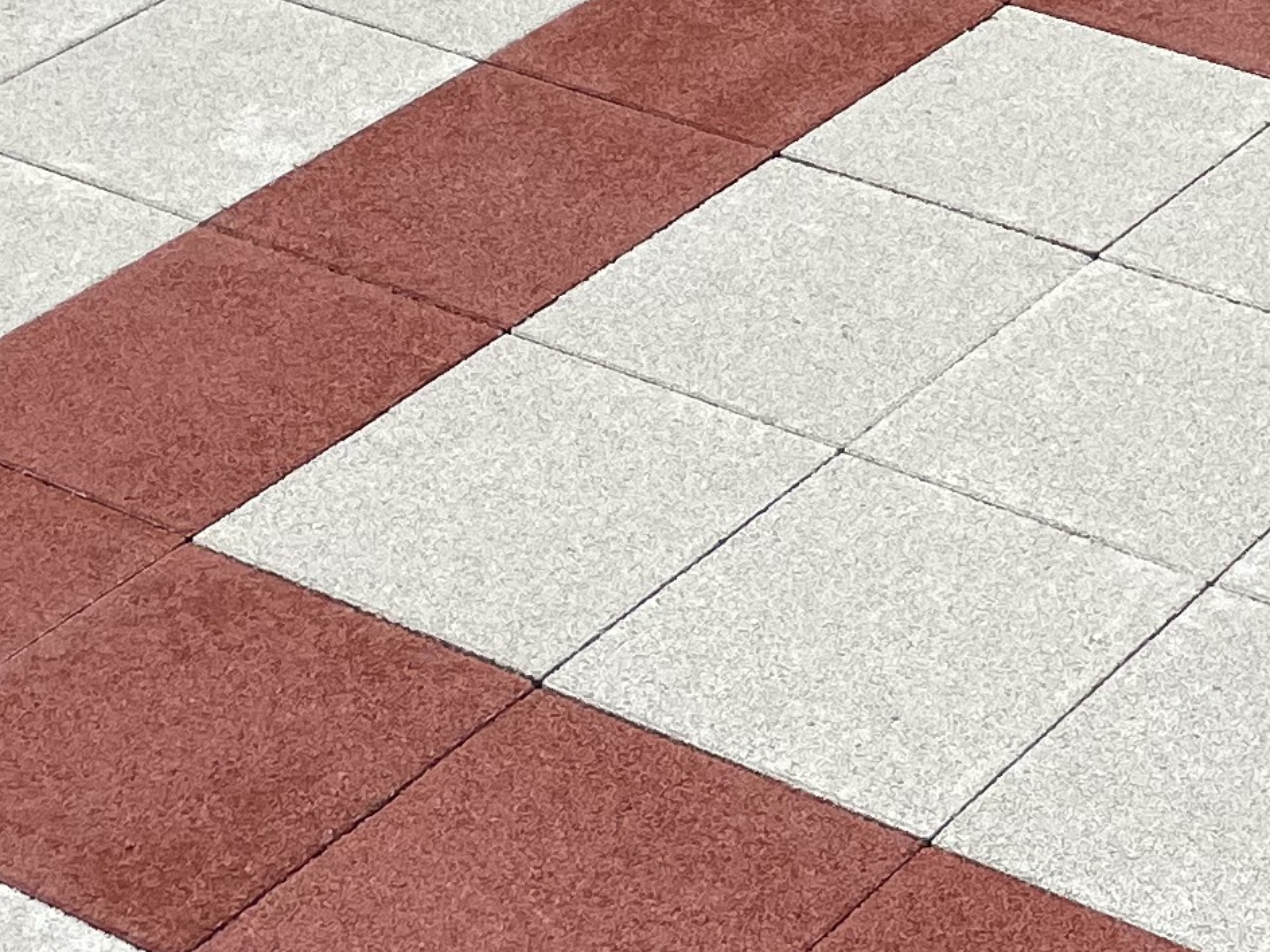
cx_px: 1434
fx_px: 4072
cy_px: -187
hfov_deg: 17.1
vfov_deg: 13.0
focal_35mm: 111
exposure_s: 1/5051
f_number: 1.6
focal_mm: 4.2
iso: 32
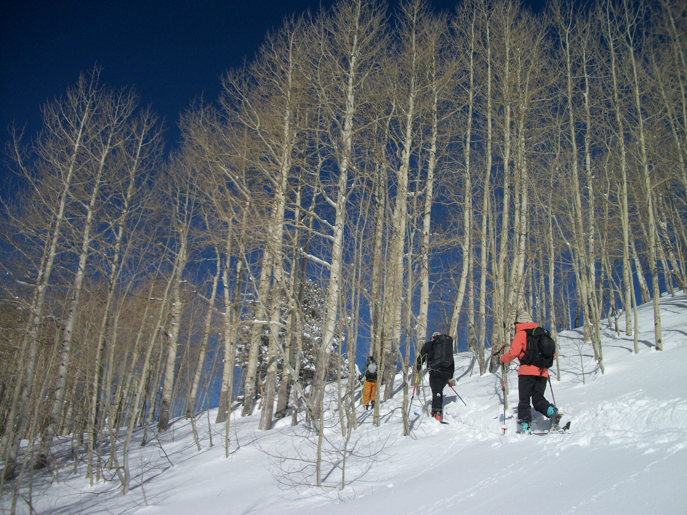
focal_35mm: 32
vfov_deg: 44.2
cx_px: 344
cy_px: 258
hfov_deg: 56.8
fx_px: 635
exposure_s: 1/500
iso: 80
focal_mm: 5.7
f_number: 8.8
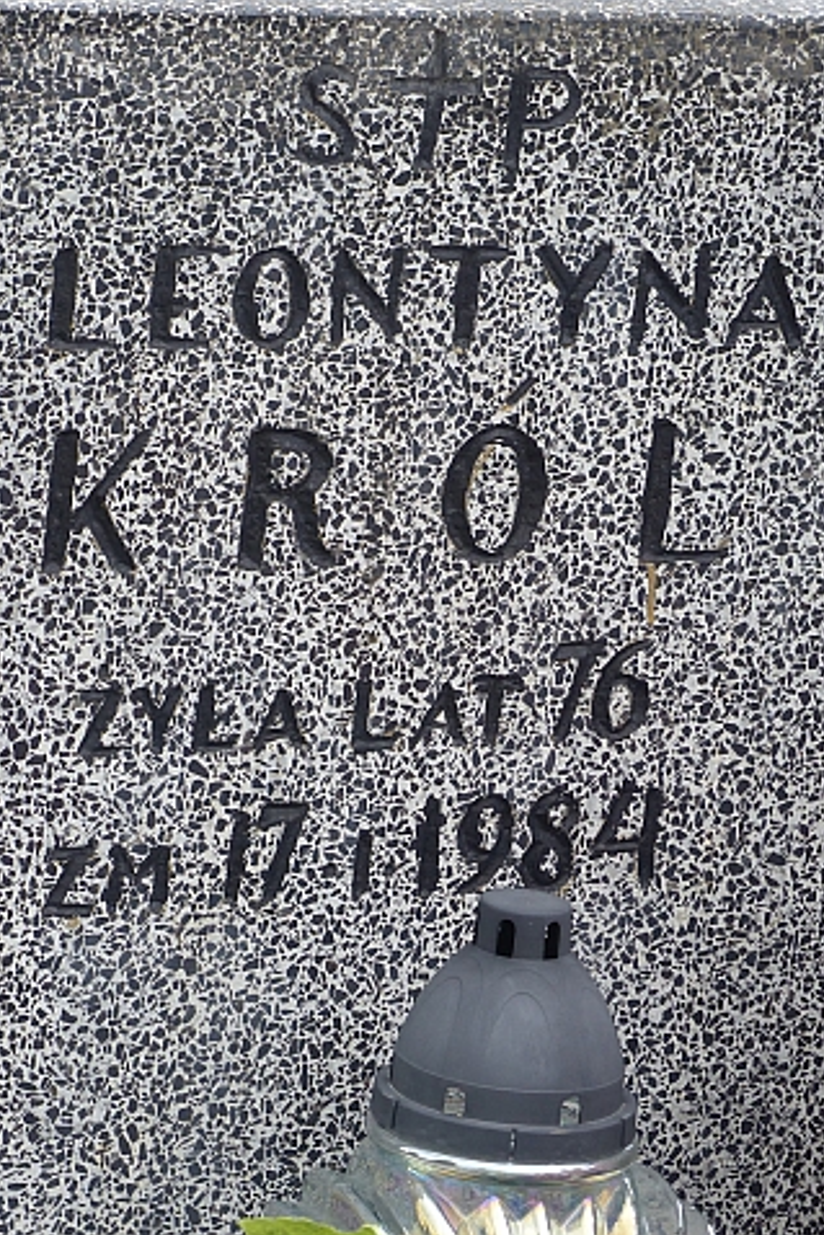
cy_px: 618
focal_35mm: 241
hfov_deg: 5.7
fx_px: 8268
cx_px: 328
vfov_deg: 8.5
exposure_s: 1/160
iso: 100
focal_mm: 31.1
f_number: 4
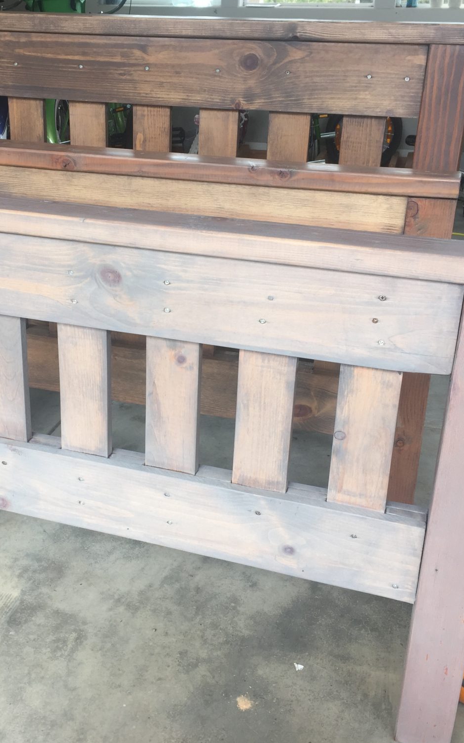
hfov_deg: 30.3
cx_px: 158
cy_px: 373
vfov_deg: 47.2
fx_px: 850
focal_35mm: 42
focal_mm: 4.15
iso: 32
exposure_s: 1/125
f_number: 2.2
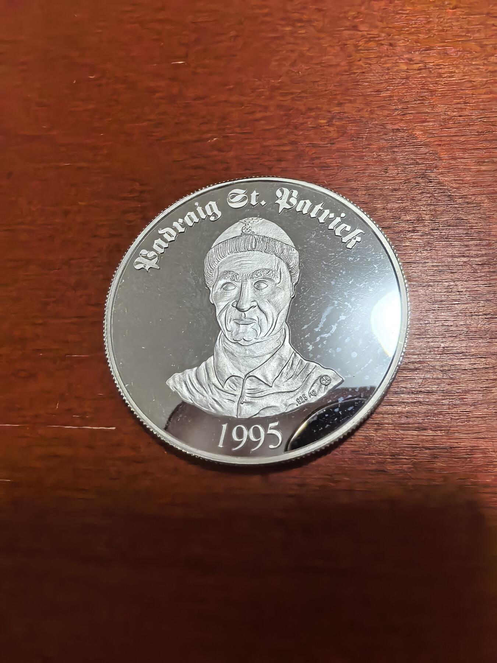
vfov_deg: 71.6
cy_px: 332
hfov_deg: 56.8
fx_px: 459
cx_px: 248
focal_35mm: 24
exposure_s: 1/33.3
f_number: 2.2
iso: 250
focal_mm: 1.68
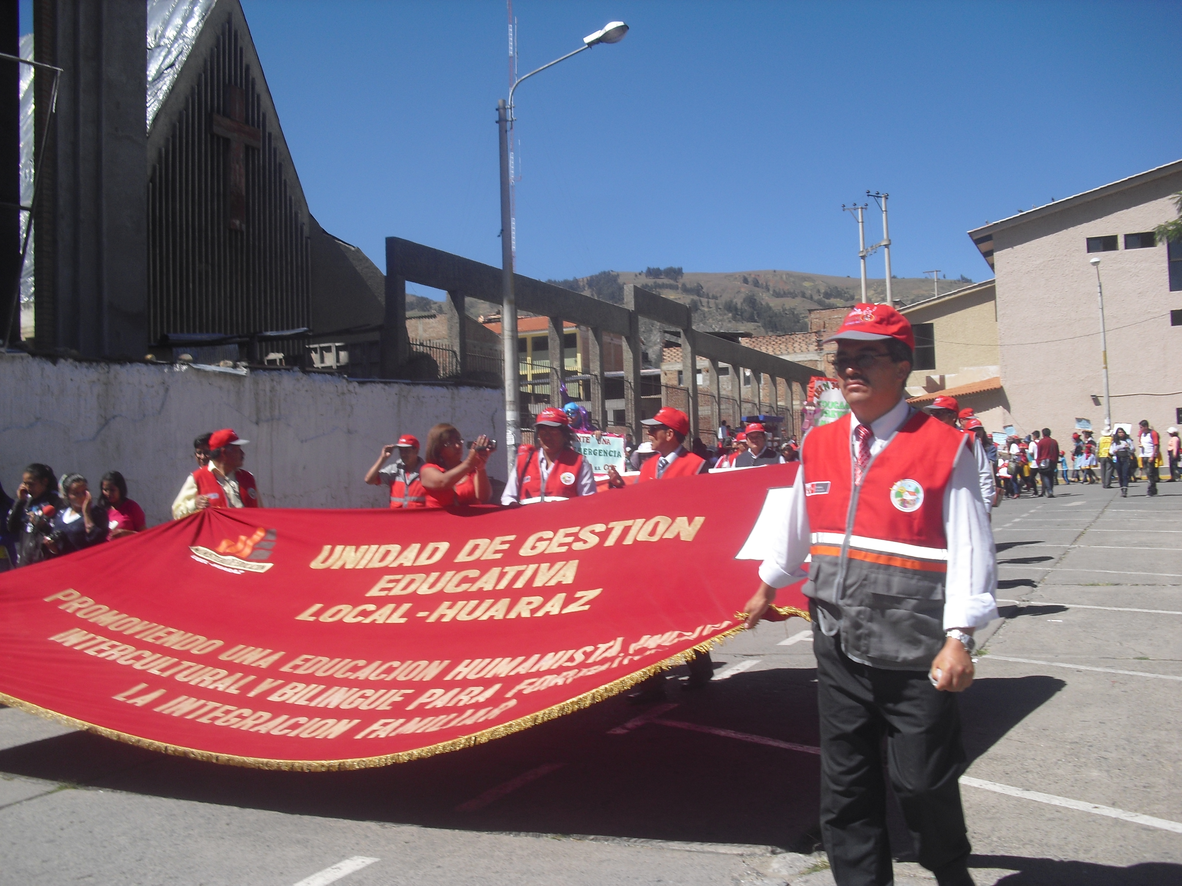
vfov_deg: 39.7
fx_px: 1229
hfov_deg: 51.4
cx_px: 591
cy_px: 443
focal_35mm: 36
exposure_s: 1/125
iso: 64
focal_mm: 6.3
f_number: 7.8
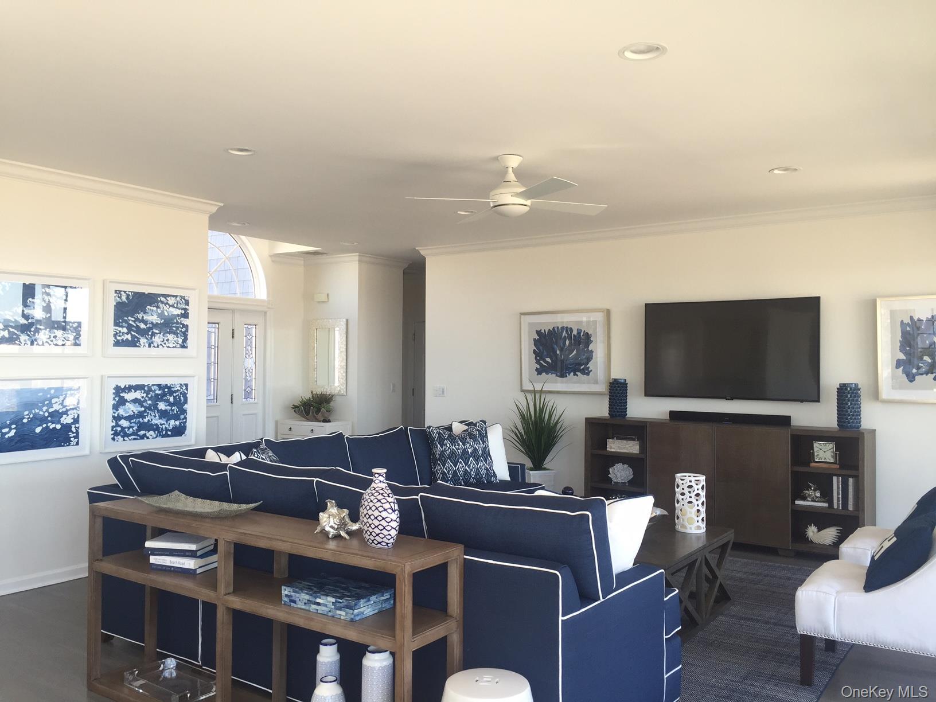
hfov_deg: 61.7
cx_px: 468
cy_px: 351
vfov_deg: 48.2
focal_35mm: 29
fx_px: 784
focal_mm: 4.15
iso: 32
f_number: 2.2
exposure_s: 1/60
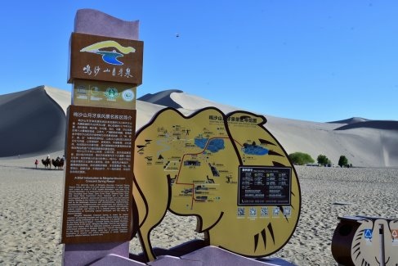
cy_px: 133
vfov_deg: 33.4
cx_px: 199
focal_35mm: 40
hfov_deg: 48.4
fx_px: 442
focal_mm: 40
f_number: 9
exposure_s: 1/250
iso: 100
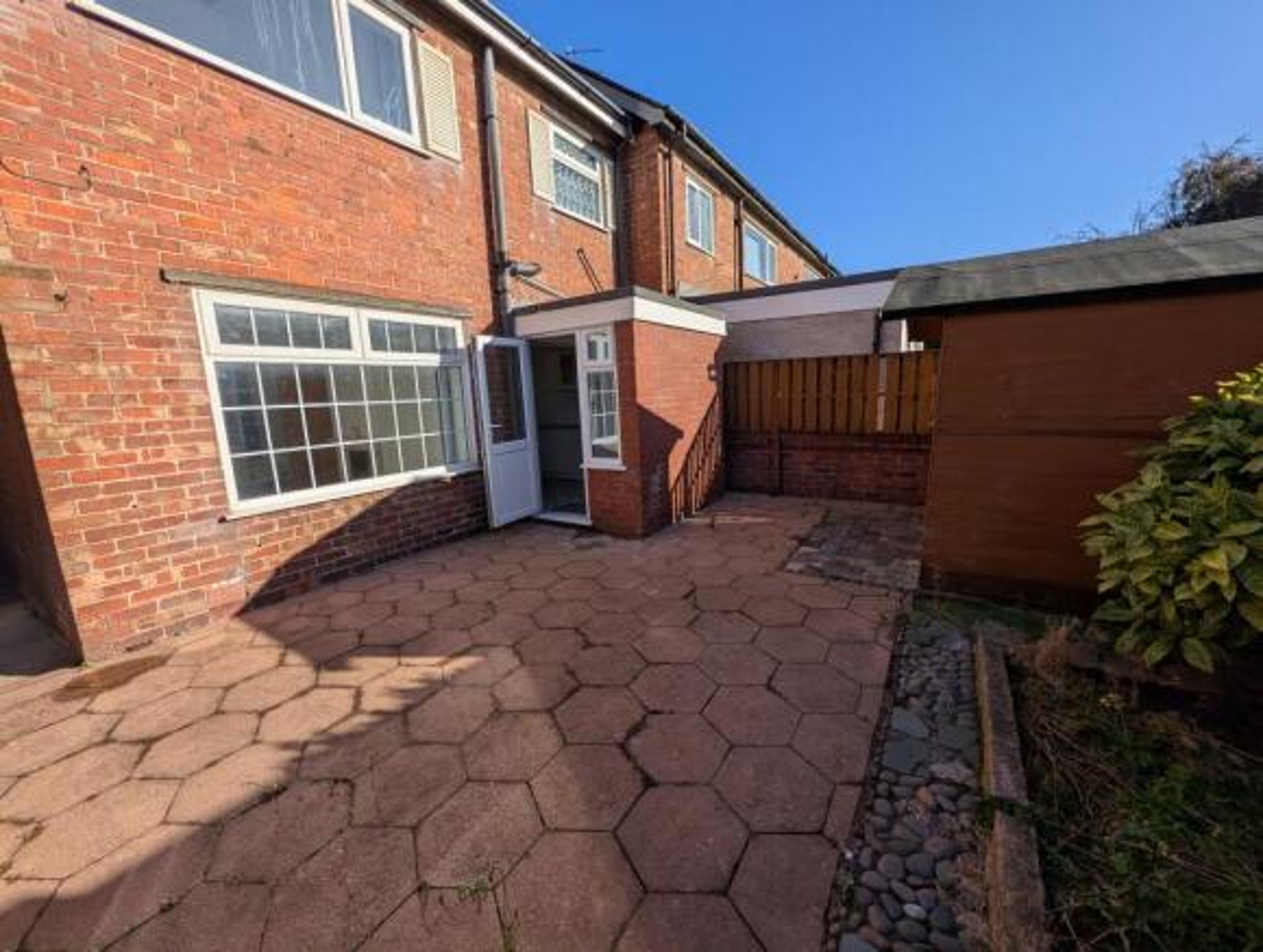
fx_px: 439
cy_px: 476
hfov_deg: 110.4
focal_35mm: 12
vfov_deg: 94.7
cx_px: 632
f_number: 1.7
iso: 51
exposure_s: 1/3663
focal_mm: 2.02
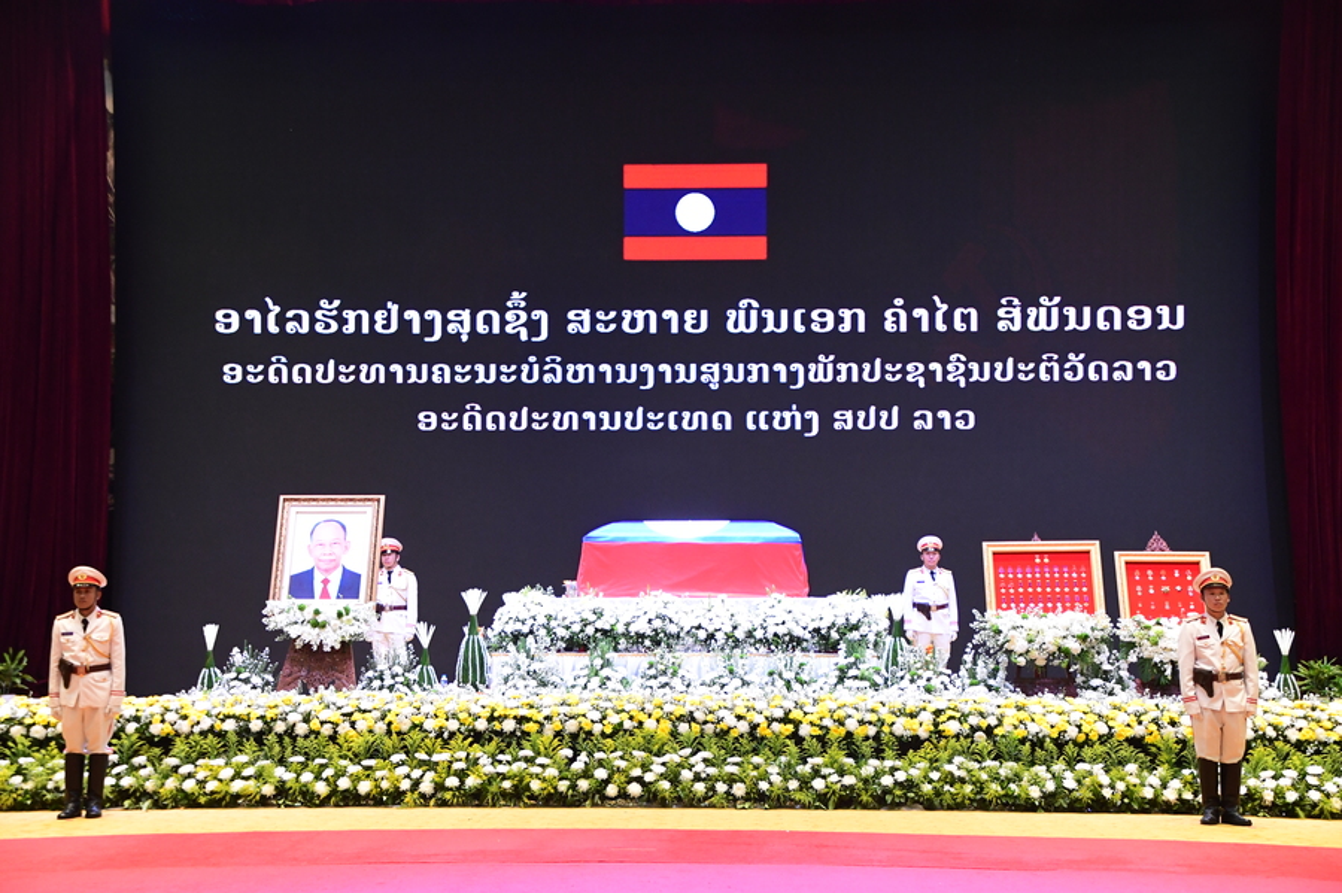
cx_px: 671
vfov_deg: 23.8
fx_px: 2124
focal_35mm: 57
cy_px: 446
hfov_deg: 35.1
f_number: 4.5
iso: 2500
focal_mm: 38
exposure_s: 1/100
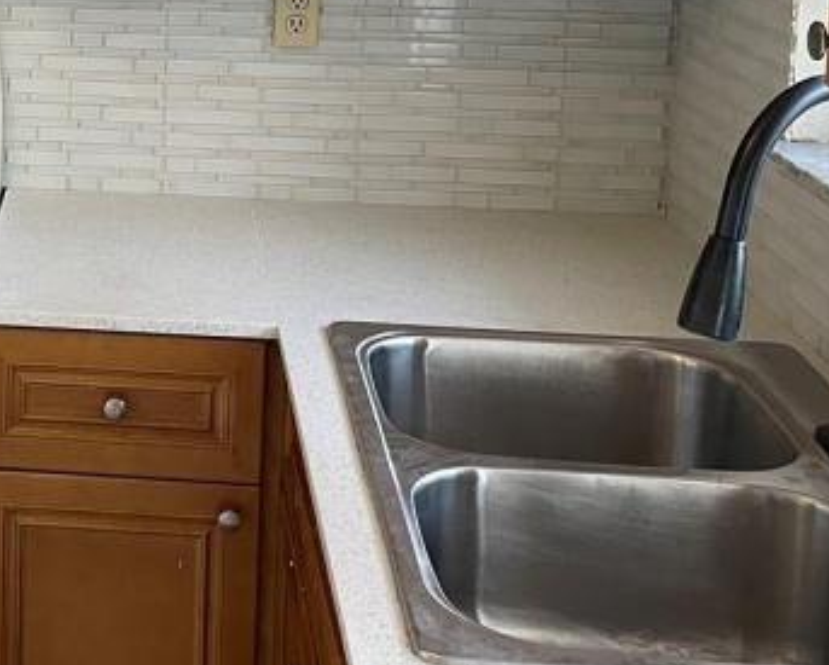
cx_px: -39
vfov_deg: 20.8
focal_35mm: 71
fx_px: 1743
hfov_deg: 25.2
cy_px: -12
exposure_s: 1/60
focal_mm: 4.2
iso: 100
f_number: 1.6
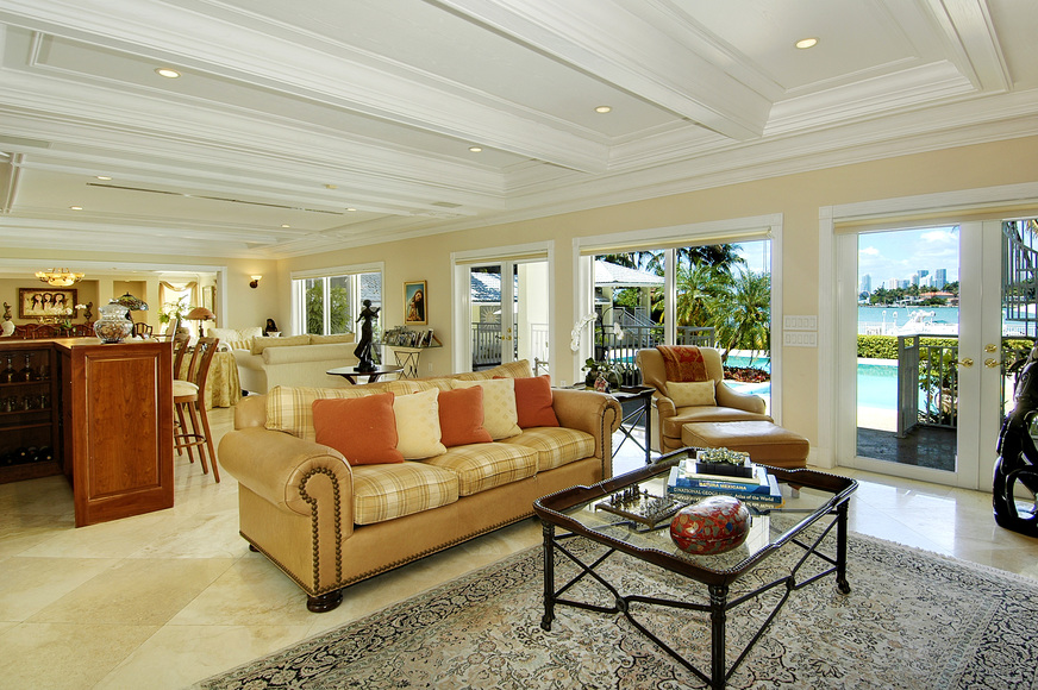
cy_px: 345
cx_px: 519
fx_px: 519
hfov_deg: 90.0
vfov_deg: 67.3
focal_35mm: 18
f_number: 8
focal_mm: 12
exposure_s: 1/8
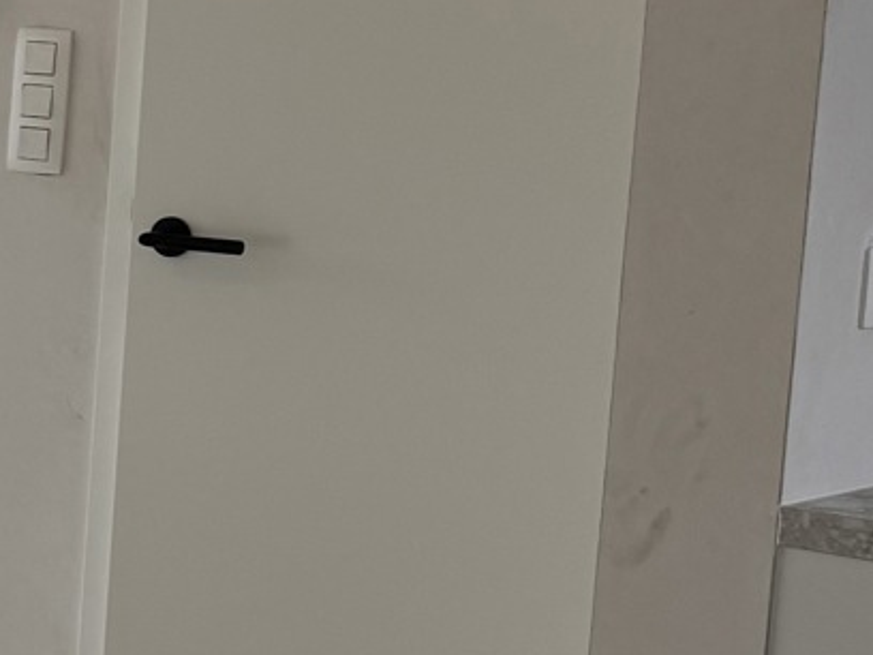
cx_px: -1164
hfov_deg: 13.3
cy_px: 250
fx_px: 2850
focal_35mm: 113
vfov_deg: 13.1
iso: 80
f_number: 1.78
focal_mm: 6.76
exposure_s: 1/700
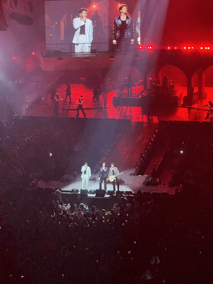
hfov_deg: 12.3
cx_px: 106
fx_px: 985
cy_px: 142
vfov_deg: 16.4
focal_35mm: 120
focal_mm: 15.66
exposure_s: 1/93
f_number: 2.8
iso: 250
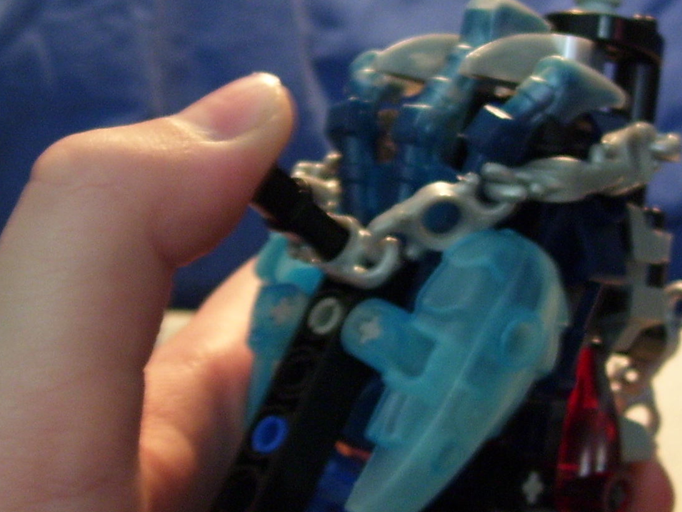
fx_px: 1498
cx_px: 354
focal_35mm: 76
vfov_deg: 19.3
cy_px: 176
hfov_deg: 25.6
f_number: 2.7
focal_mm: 6
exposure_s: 1/8
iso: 160
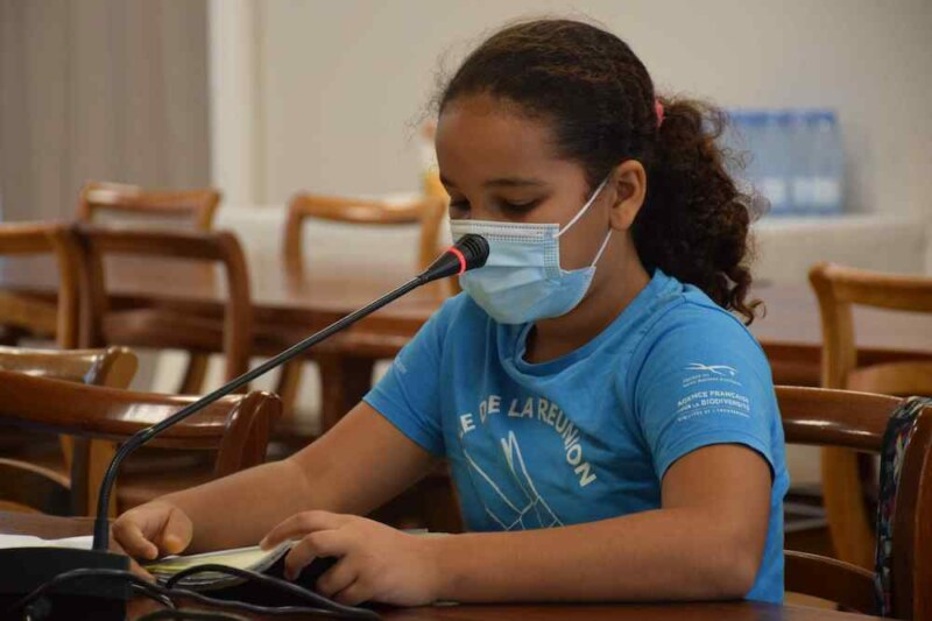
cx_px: 466
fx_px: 4348
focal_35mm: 168
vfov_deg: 8.2
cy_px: 310
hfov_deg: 12.2
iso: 1000
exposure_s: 1/60
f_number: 5.6
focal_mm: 112
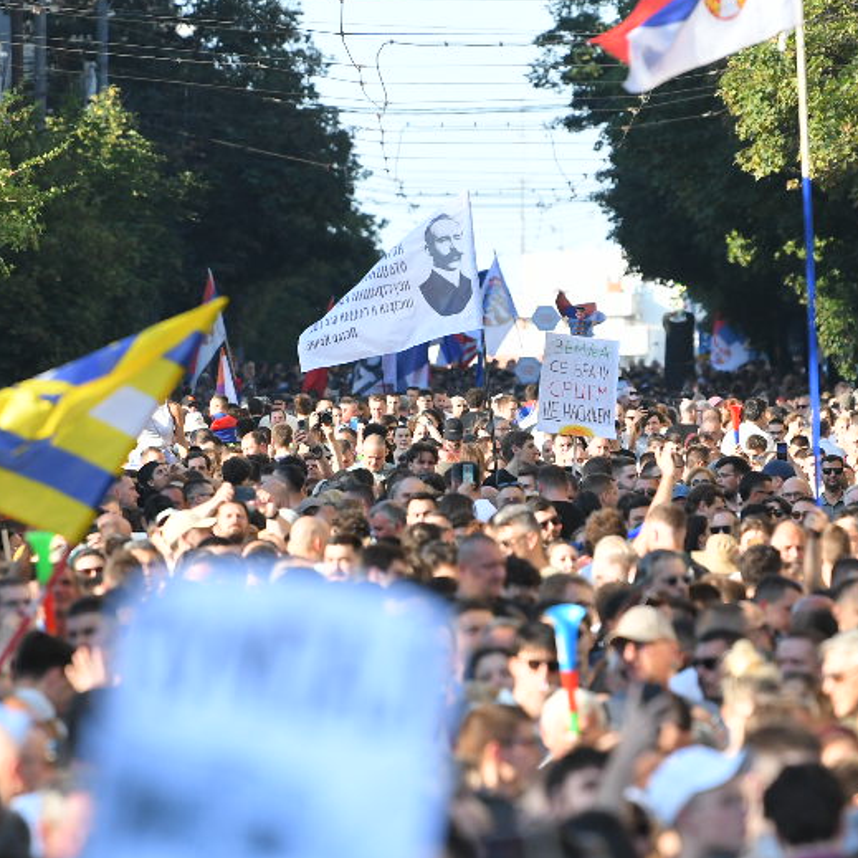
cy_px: 579
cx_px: 503
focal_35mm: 531
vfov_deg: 3.3
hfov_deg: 3.3
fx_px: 14891
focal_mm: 200
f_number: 4
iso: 800
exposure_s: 1/2000
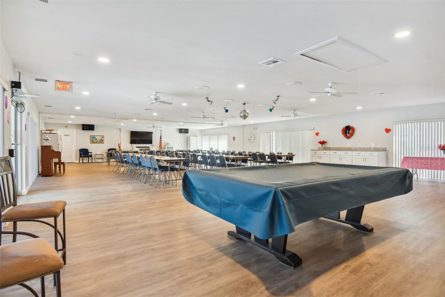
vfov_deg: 64.5
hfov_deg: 86.9
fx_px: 235
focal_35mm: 19
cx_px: 222
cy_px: 148
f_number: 7.1
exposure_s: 1/15
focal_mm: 13
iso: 100
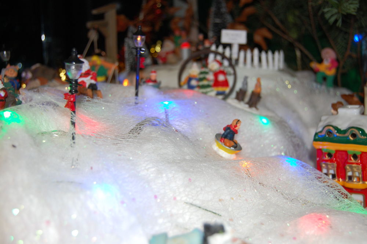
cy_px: 122
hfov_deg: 46.4
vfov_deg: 31.8
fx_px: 428
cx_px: 184
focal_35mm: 42
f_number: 4.2
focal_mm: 28
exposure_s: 1/60
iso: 400
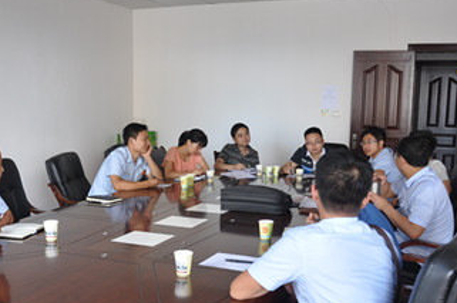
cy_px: 193
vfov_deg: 31.6
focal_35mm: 42
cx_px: 185
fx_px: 532
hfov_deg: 46.2
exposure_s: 1/25
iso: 400
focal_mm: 18
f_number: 5
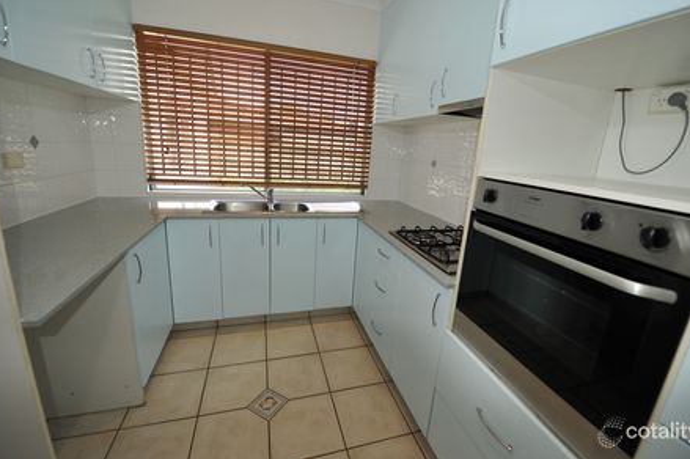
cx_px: 355
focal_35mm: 15
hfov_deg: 100.4
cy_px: 218
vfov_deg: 77.2
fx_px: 287
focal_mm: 14
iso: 400
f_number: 4
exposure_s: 1/250
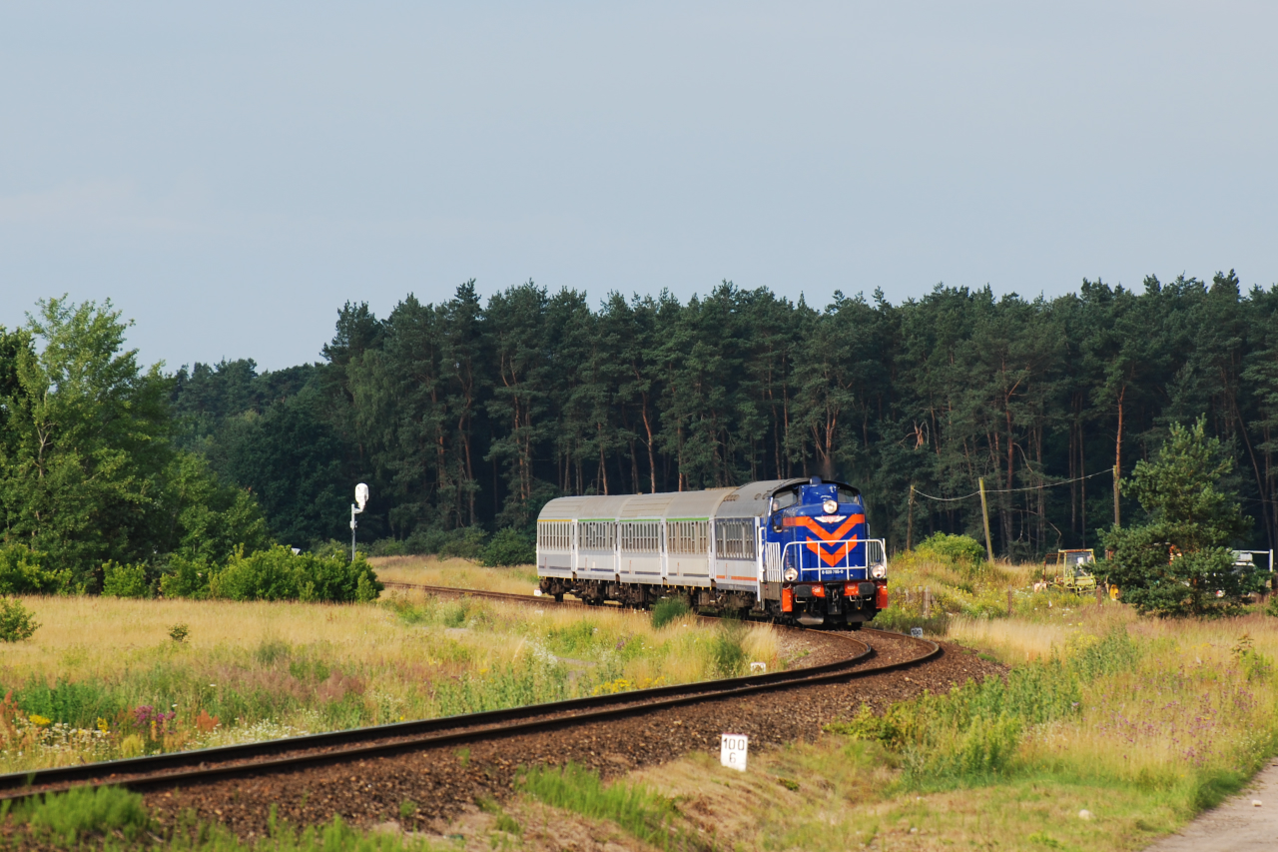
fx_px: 10648
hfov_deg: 6.9
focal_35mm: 300
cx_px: 639
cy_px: 426
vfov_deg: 4.6
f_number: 8
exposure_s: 1/320
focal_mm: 200
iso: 200
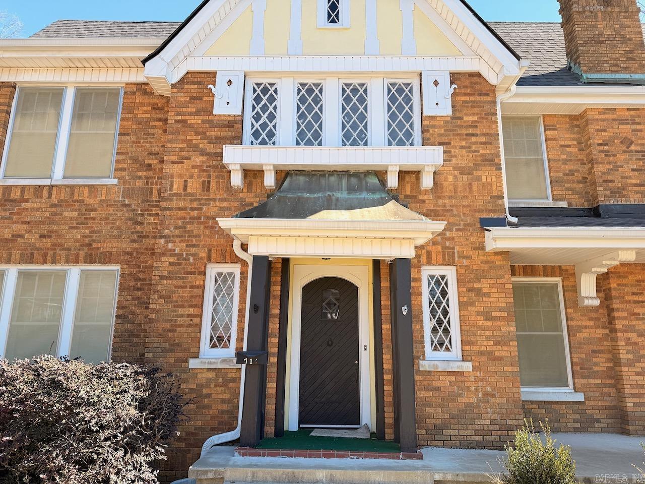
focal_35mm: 24
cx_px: 322
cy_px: 242
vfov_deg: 56.8
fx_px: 447
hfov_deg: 71.6
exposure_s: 1/1292
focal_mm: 6.76
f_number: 1.78
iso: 80
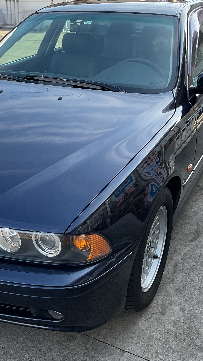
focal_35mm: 46
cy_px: 165
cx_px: 46
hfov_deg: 25.6
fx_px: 440
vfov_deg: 44.5
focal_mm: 3
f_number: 1.8
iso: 16
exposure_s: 1/302
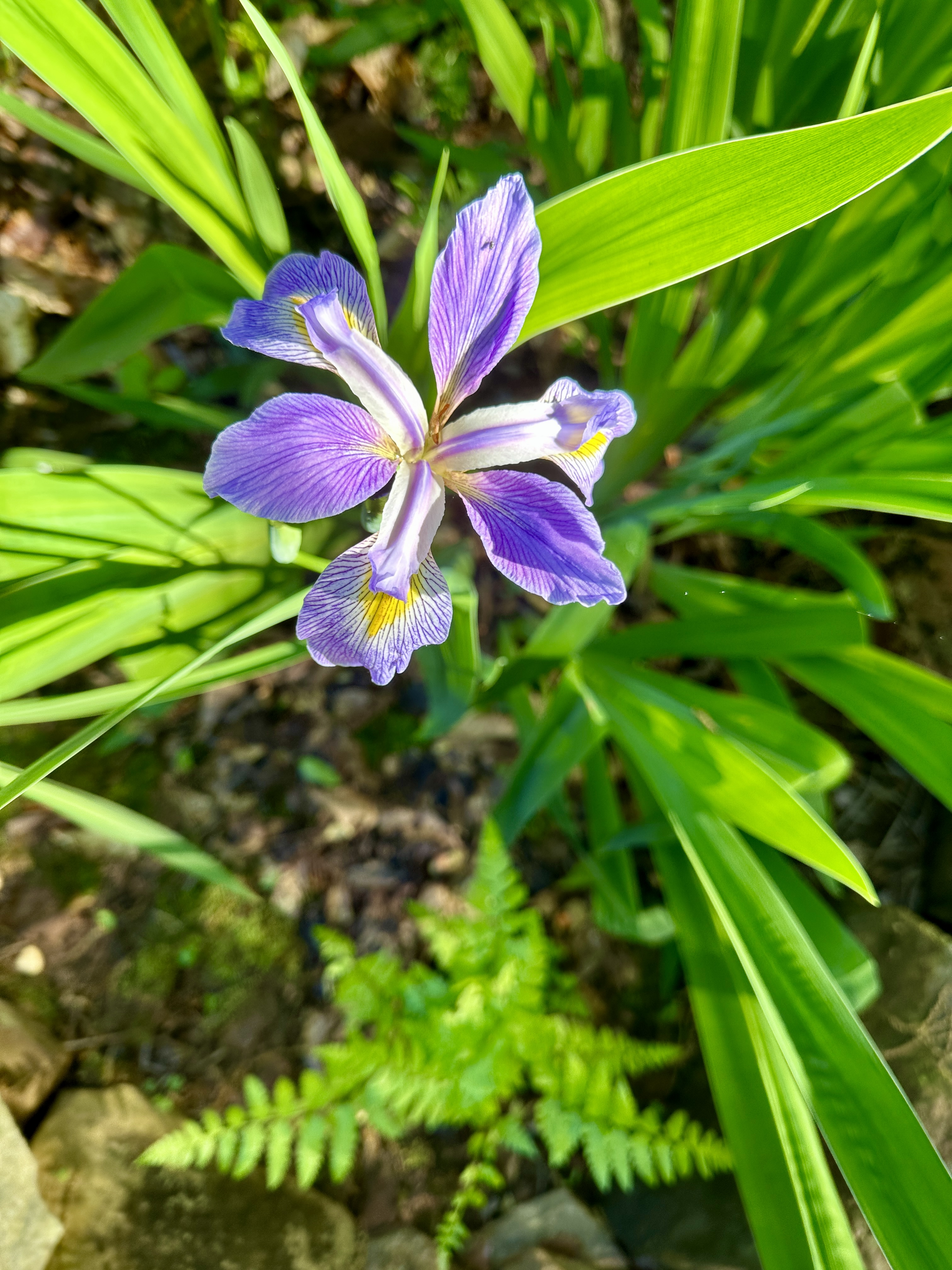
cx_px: 476
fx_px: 880
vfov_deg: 71.6
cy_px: 635
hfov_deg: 56.8
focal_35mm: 24
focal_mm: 6.86
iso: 64
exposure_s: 1/241
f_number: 1.78
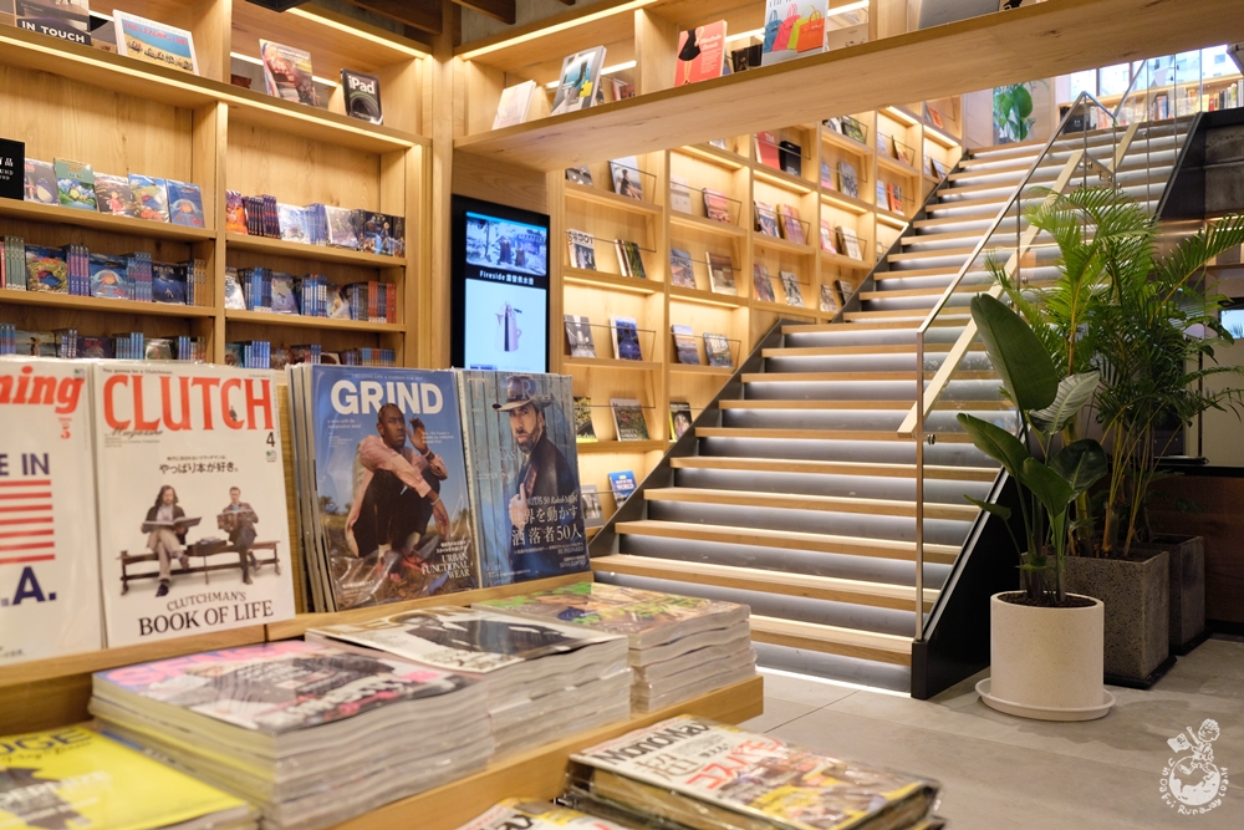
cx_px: 622
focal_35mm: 31
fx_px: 1071
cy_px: 415
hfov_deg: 60.3
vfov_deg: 42.3
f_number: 3.2
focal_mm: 20.5
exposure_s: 1/125
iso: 1250
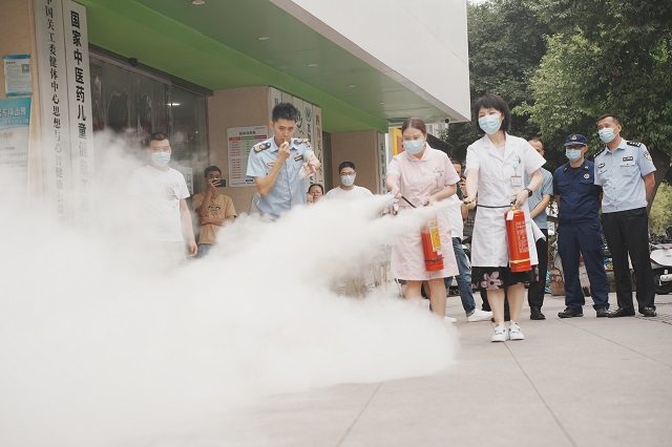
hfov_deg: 31.0
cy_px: 224
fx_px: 1213
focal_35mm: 65
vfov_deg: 20.9
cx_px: 336
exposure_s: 1/250
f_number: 4
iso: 125
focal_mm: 65
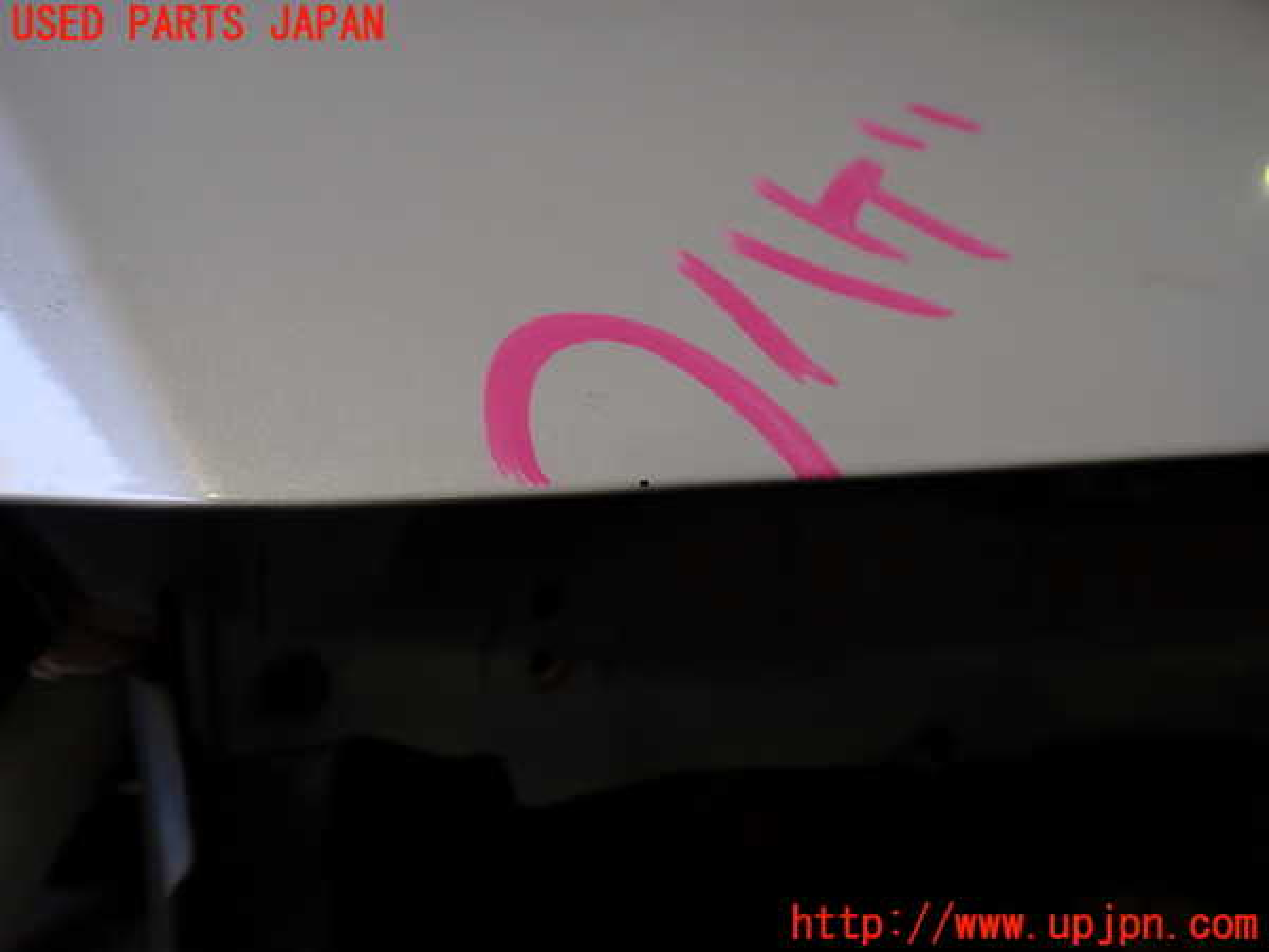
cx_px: 634
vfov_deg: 46.8
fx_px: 1100
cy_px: 476
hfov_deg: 60.0
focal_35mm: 30
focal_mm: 5.4
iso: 125
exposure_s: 1/125
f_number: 2.3
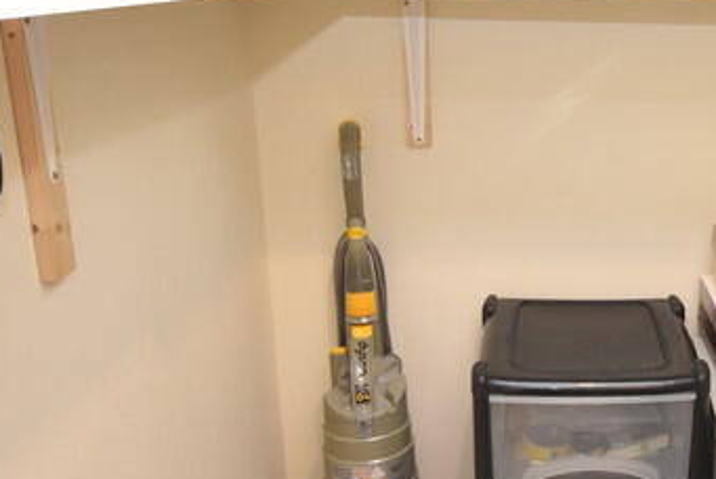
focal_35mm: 45
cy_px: 236
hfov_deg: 40.7
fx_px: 896
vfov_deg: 29.9
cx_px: 624
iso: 1400
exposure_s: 1/125
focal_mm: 10
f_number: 4
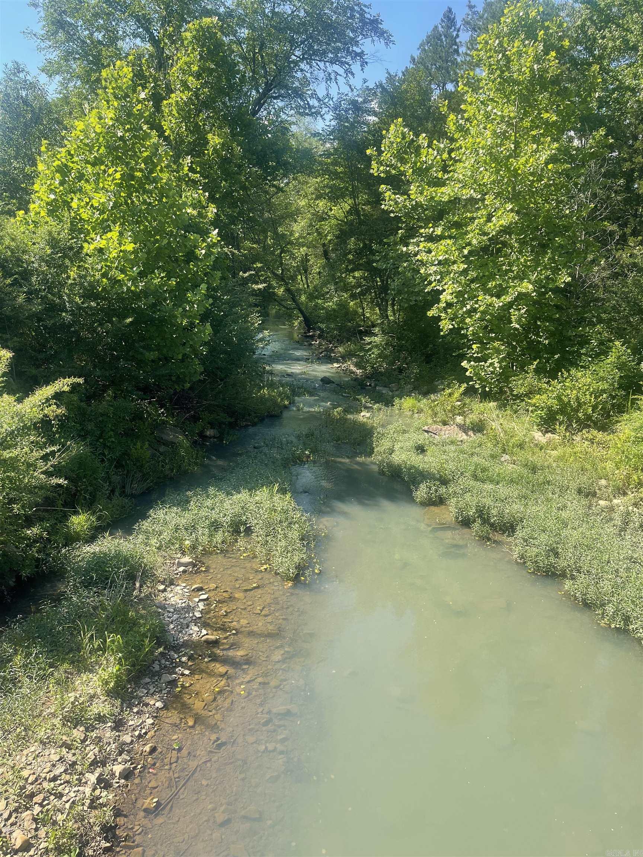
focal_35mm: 25
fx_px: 619
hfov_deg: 54.9
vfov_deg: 69.4
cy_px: 428
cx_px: 322
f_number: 1.6
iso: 32
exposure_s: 1/1003
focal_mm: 5.1
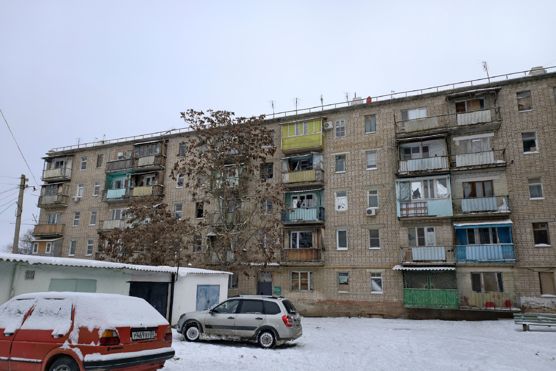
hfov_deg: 73.7
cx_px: 278
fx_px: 371
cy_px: 205
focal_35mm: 24
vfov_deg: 53.0
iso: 72
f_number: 1.57
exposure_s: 1/2415
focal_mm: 6.54
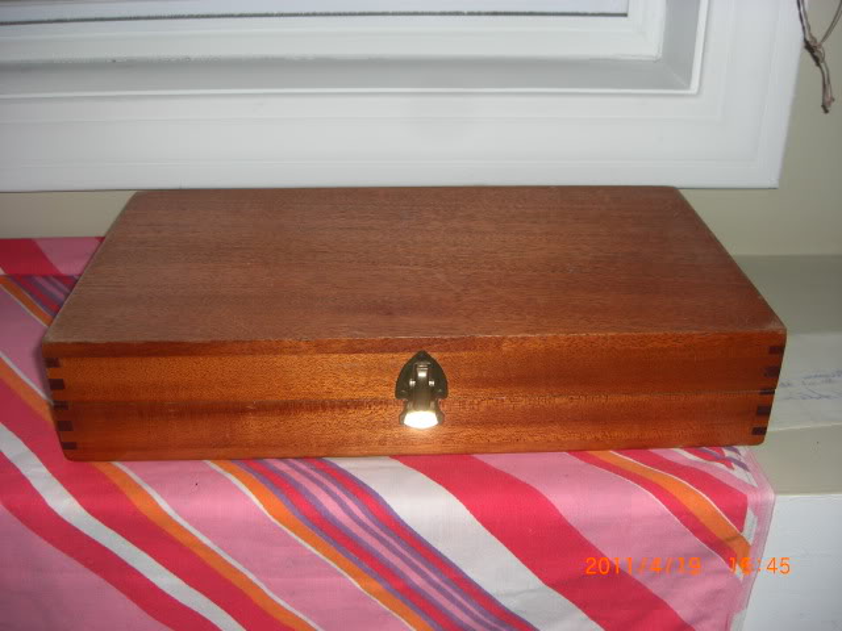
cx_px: 421
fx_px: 924
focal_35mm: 38
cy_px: 316
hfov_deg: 49.0
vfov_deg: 37.7
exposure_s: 1/60
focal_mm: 7.9
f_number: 2.8
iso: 100
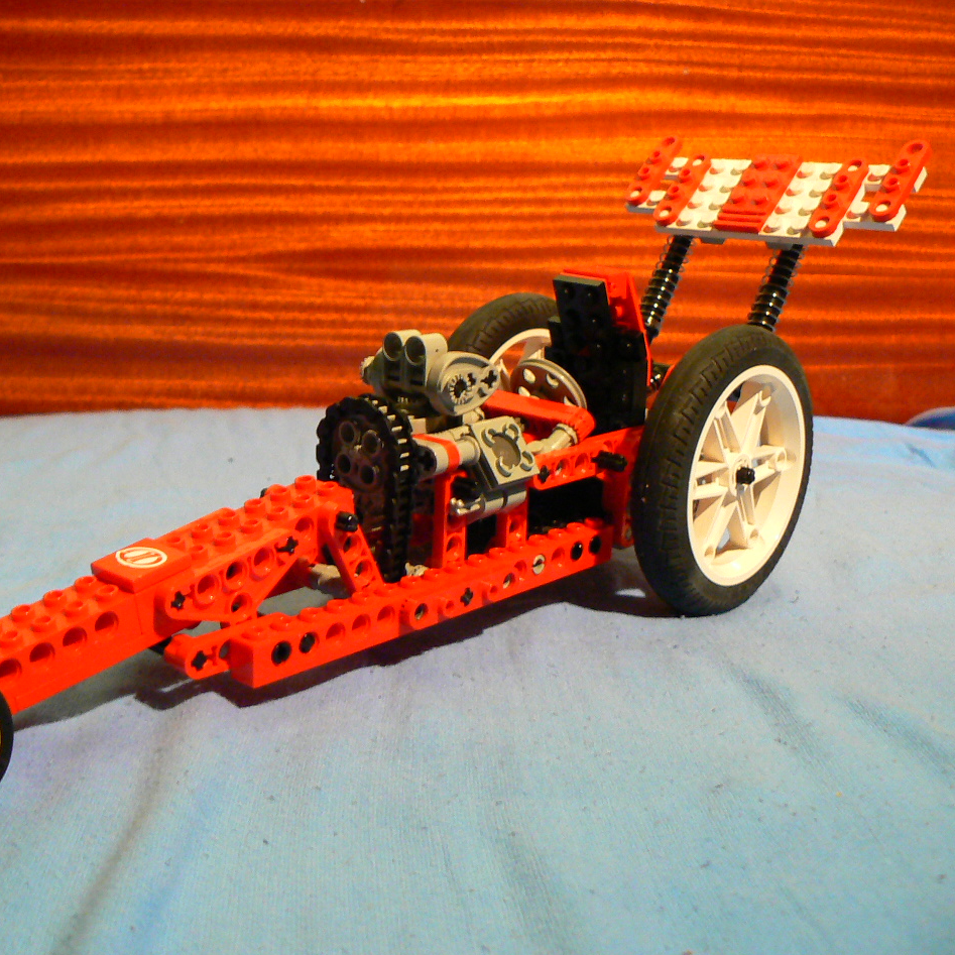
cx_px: 328
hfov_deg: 38.8
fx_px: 1342
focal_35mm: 43
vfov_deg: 39.2
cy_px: 483
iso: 200
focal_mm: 6
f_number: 2.8
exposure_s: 1/6
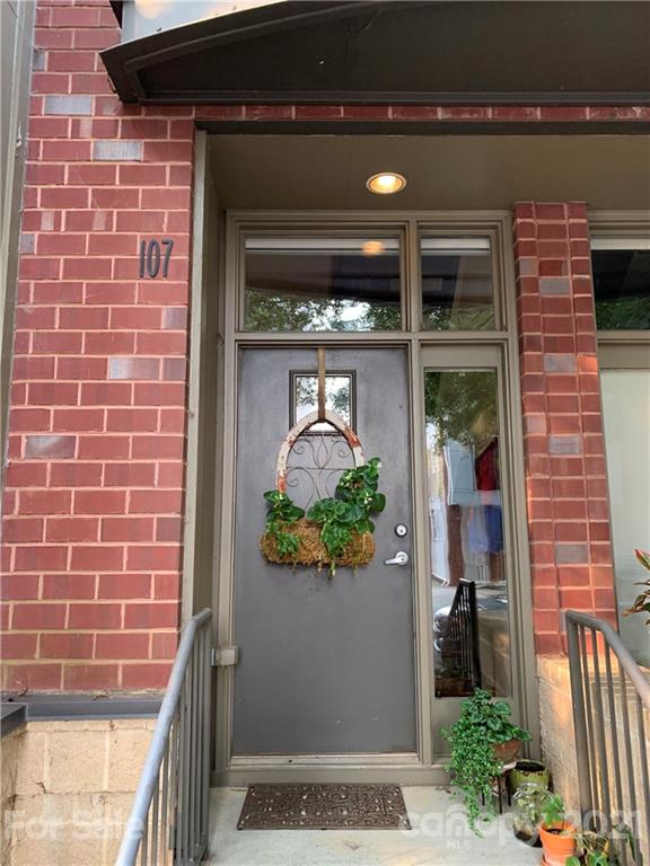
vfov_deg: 67.3
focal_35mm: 26
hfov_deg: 53.1
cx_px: 325
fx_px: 651
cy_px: 433
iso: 160
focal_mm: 4.25
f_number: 1.8
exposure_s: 1/60
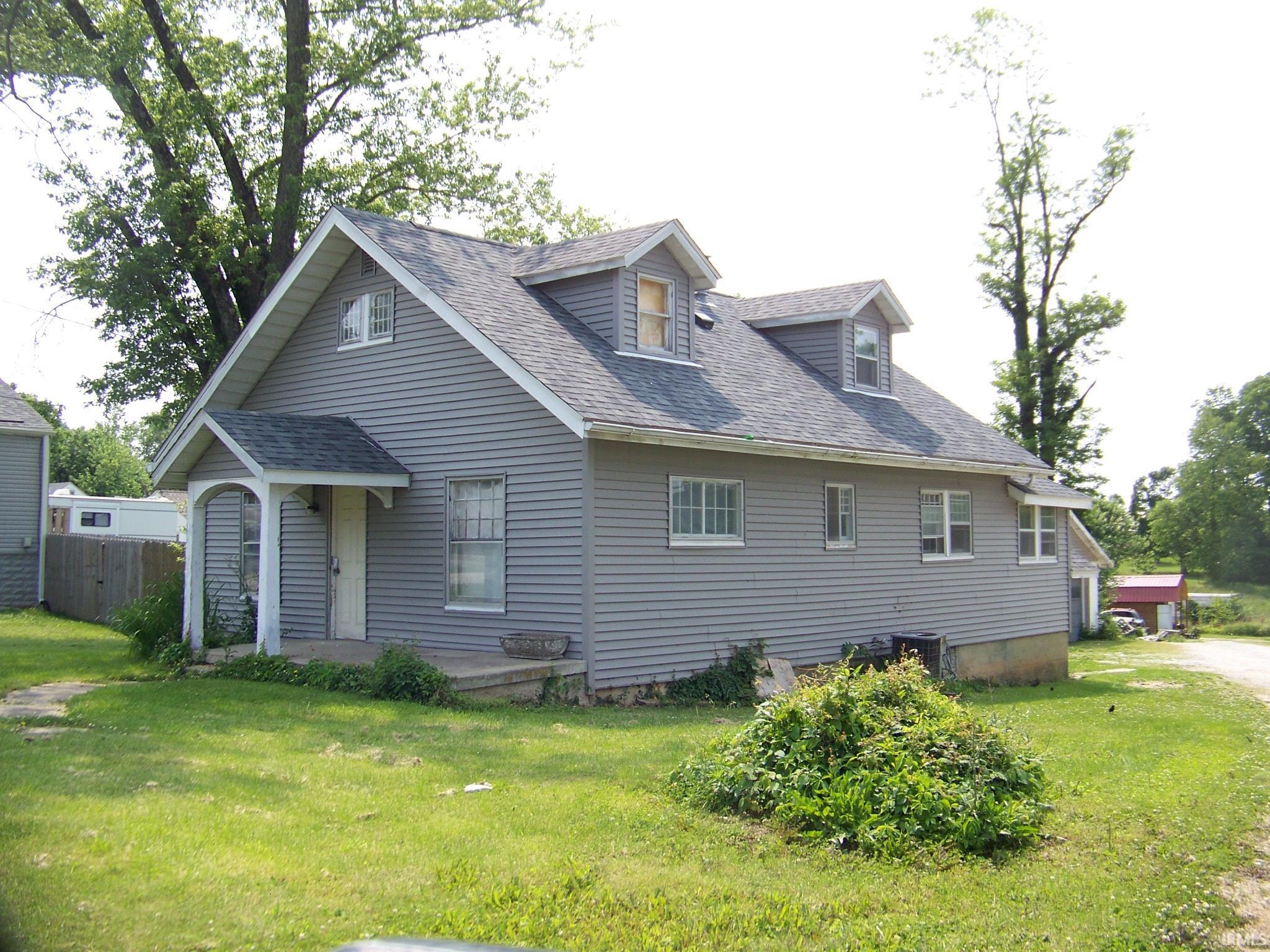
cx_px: 635
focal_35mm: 36
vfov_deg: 39.7
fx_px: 1321
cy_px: 476
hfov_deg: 51.4
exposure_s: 1/500
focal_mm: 5.85
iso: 64
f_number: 2.8
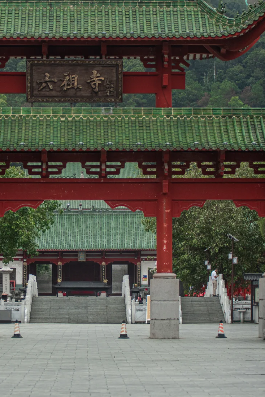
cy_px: 156
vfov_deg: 19.8
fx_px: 1136
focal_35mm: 103
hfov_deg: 13.3
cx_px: 75
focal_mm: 70
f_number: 2.8
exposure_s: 1/500
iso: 400
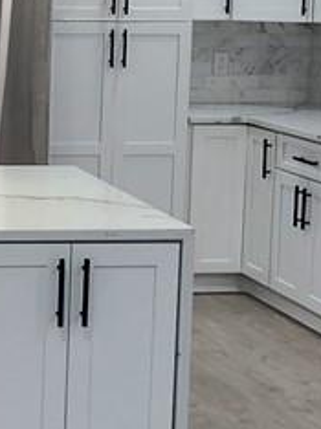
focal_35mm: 89
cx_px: -229
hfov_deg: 14.8
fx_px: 1102
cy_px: 92
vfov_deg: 21.8
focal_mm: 2.2
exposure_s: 1/60
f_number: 2.2
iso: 80
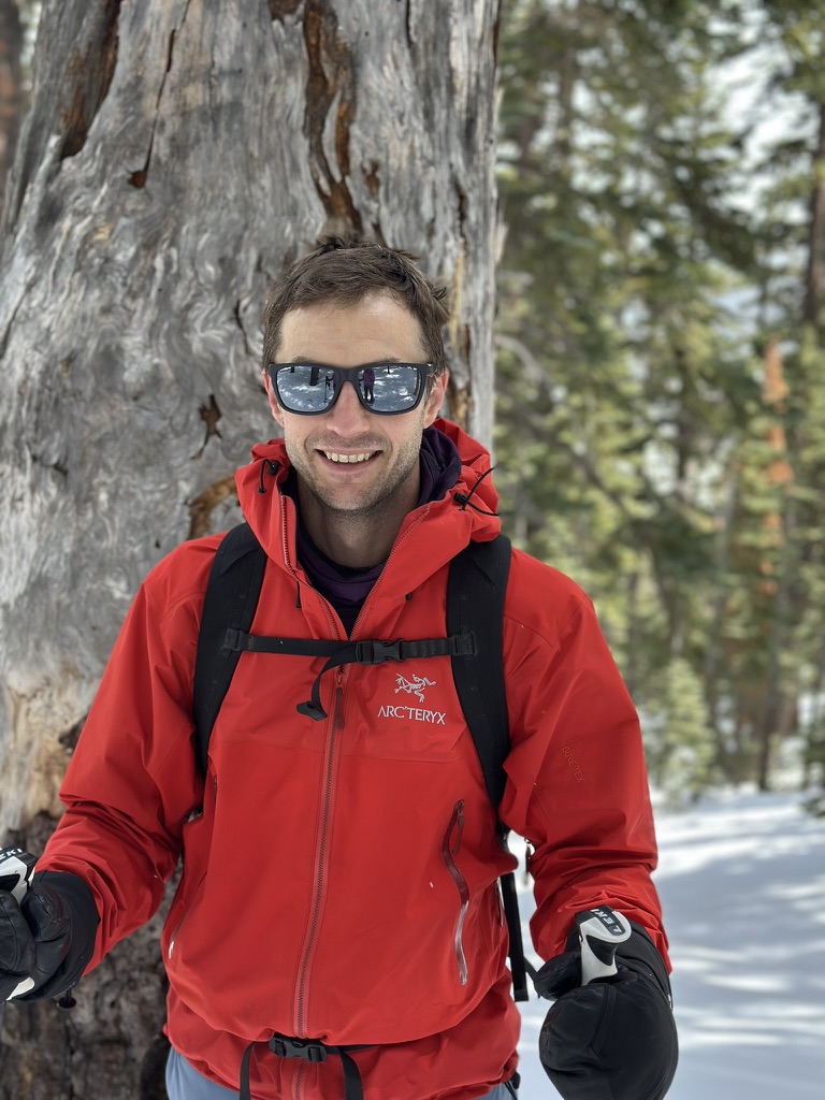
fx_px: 1525
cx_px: 412
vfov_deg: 39.7
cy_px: 550
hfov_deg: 30.3
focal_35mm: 48
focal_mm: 6.86
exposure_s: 1/651
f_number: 1.78
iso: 80
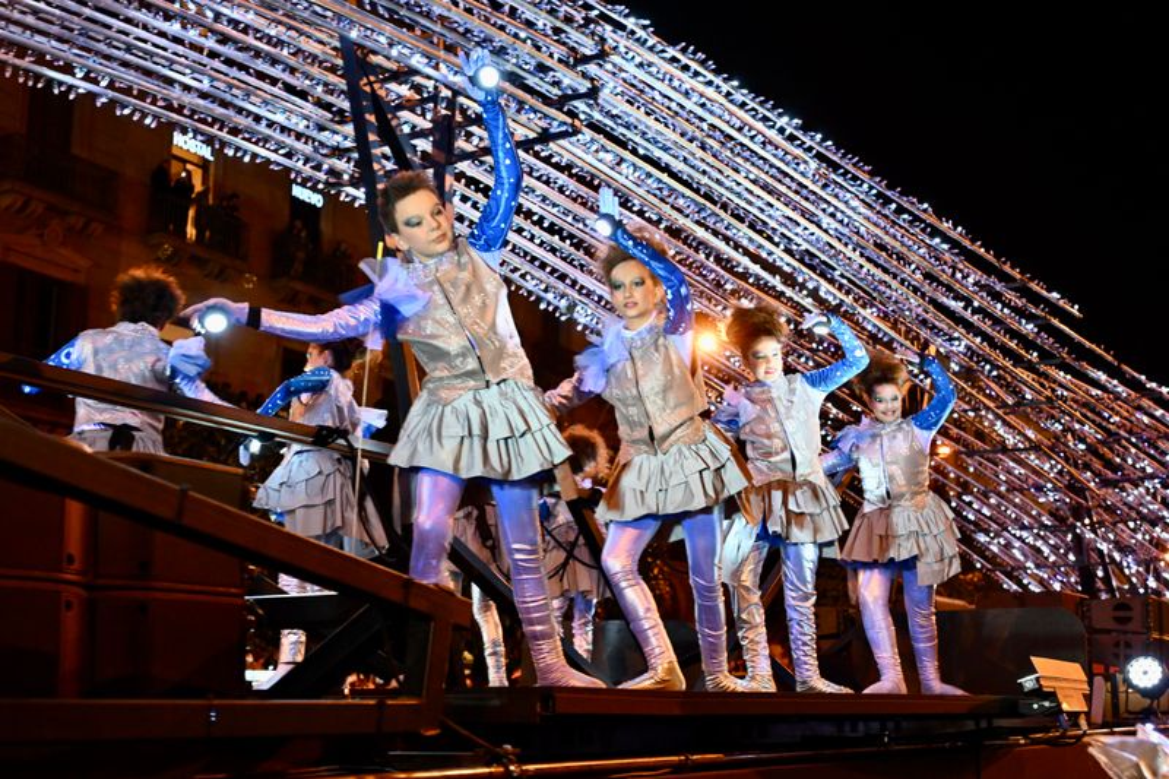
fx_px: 1428
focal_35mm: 44
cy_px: 390
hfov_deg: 44.5
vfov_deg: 30.5
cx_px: 584
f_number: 4
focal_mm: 44
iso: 4000
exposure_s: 1/100
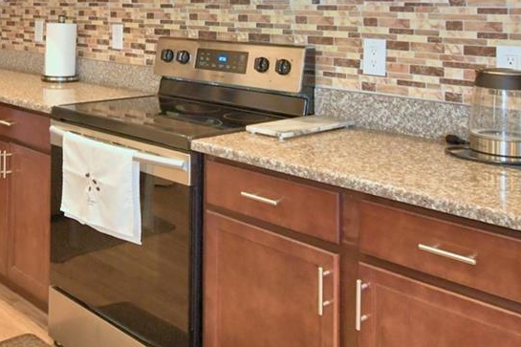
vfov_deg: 28.6
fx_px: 637
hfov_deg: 42.4
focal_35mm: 44
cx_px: 101
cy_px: 1
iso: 800
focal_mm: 10
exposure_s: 1/30
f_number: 4.5
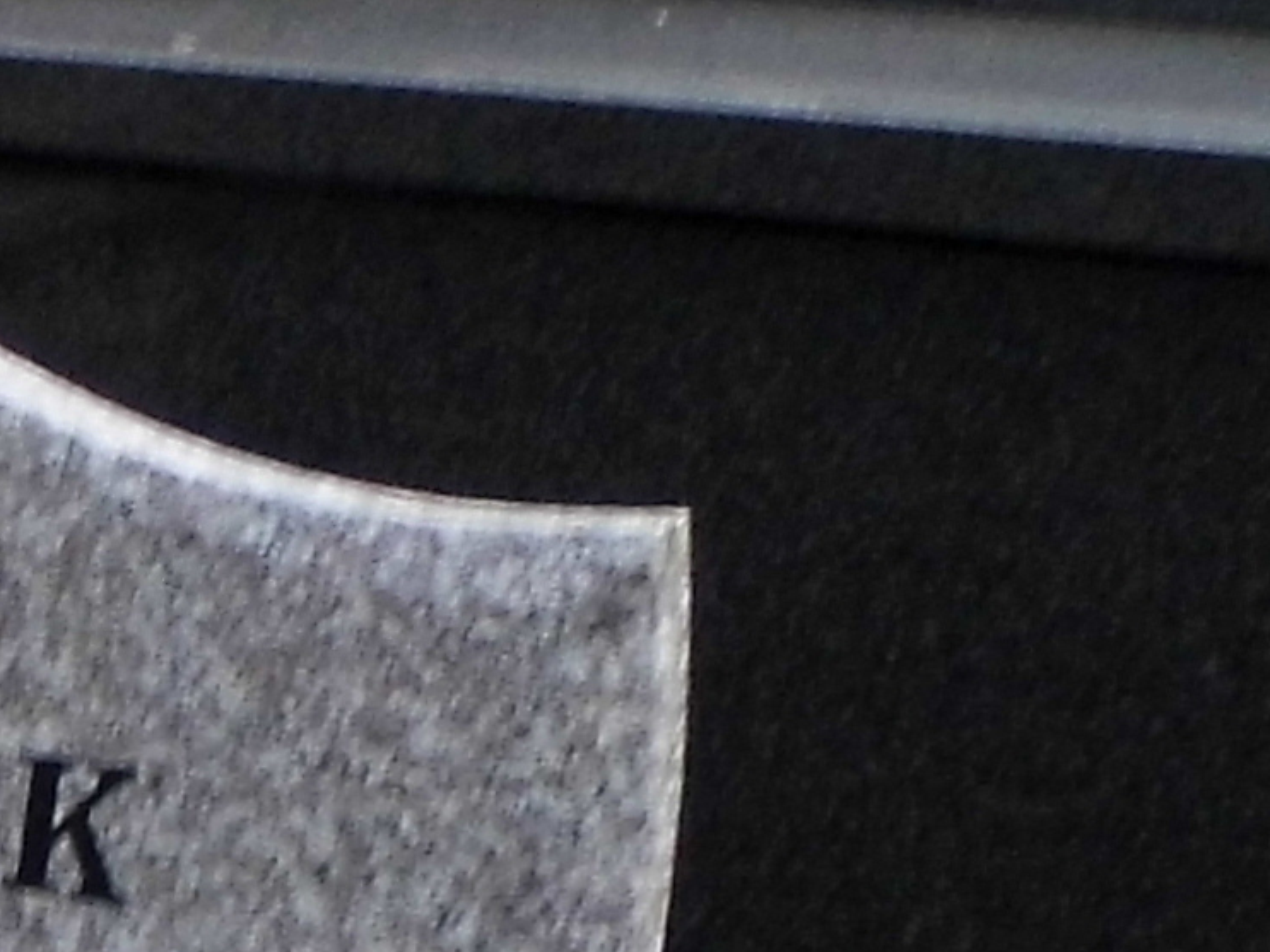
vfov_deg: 8.8
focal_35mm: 155
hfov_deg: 10.5
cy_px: 2147
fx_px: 5686
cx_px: -2007
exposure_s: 1/160
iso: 100
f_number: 8.9
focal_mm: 4.5
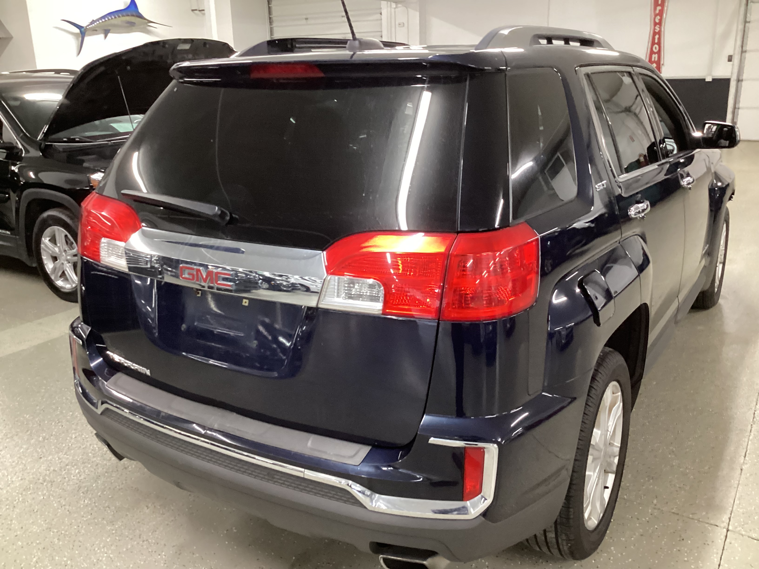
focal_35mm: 31
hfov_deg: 58.4
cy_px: 284
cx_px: 380
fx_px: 680
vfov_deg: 45.4
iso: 320
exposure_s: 1/30
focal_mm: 3.3
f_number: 2.4
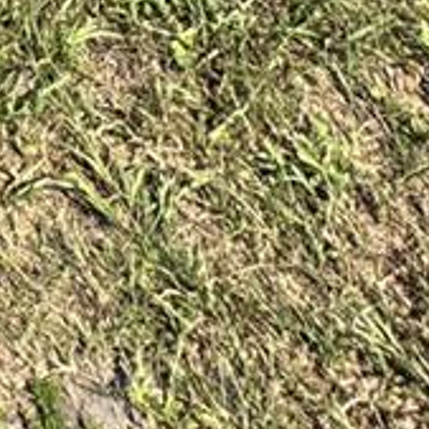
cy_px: -1086
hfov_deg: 15.4
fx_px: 1234
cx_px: -449
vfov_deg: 9.5
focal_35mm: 88
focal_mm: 2.22
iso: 50
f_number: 2.2
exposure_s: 1/1346
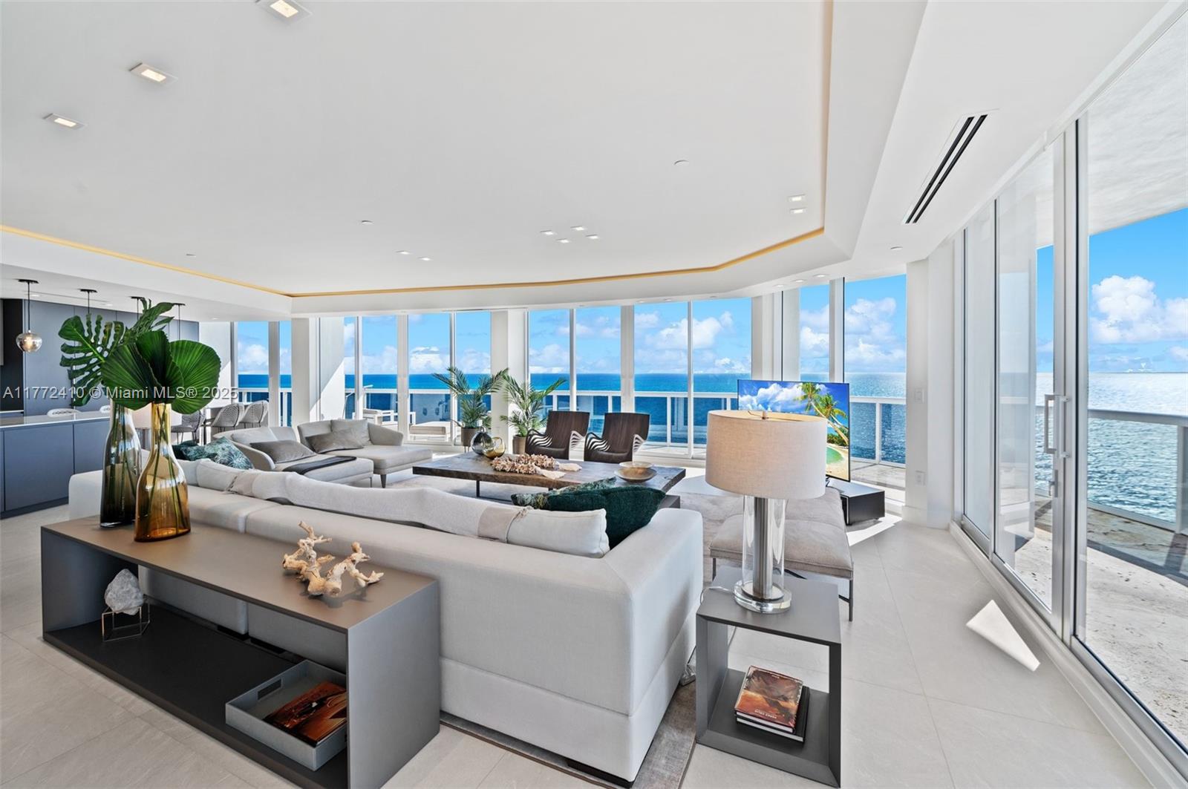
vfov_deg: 77.2
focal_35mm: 15
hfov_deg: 100.5
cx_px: 594
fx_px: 494
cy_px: 394
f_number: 8
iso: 200
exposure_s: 1/80
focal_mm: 15
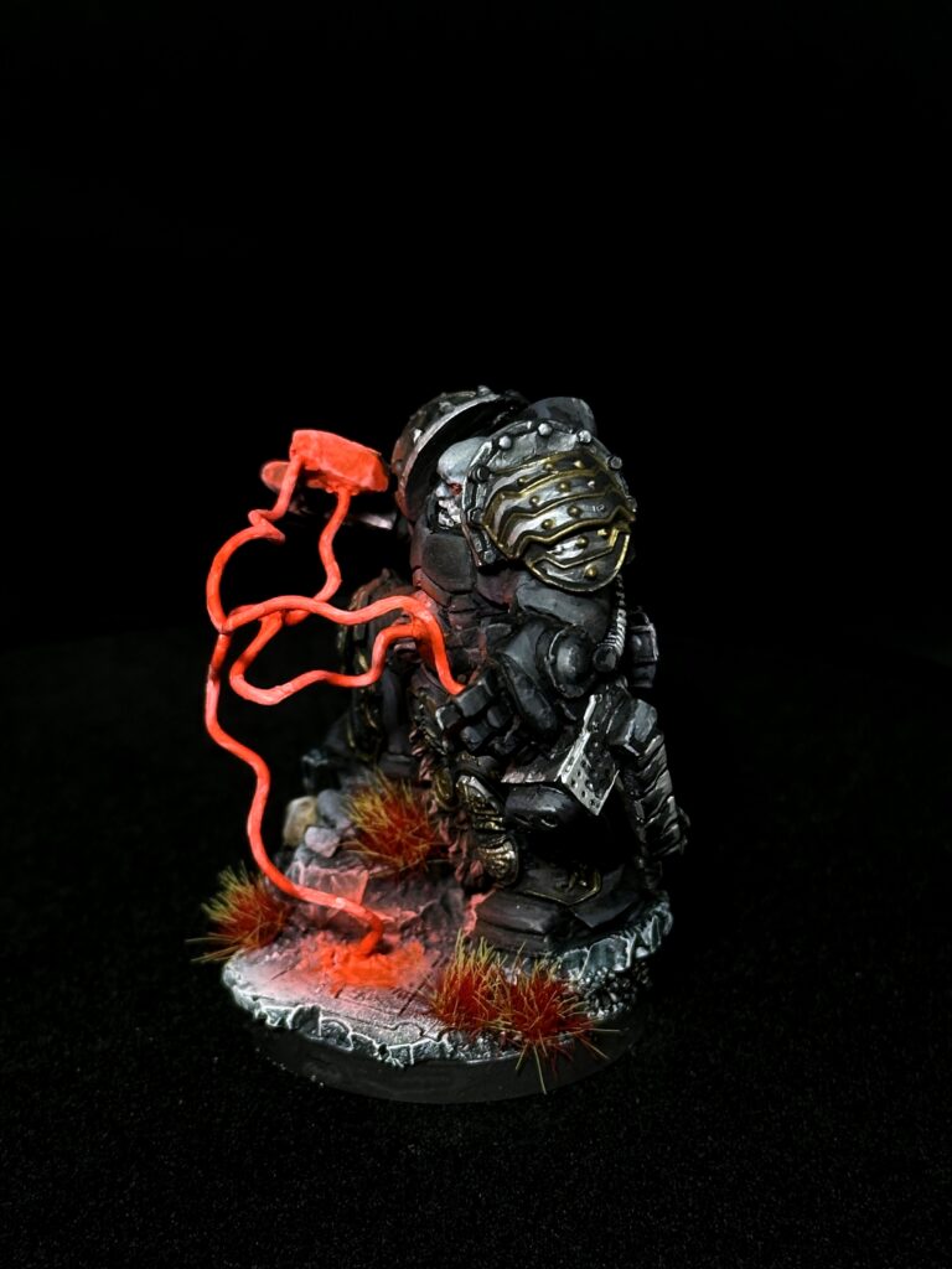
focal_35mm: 75
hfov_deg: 19.6
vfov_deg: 26.0
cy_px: 634
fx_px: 2750
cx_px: 476
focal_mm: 6.86
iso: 100
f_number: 1.78
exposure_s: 1/100
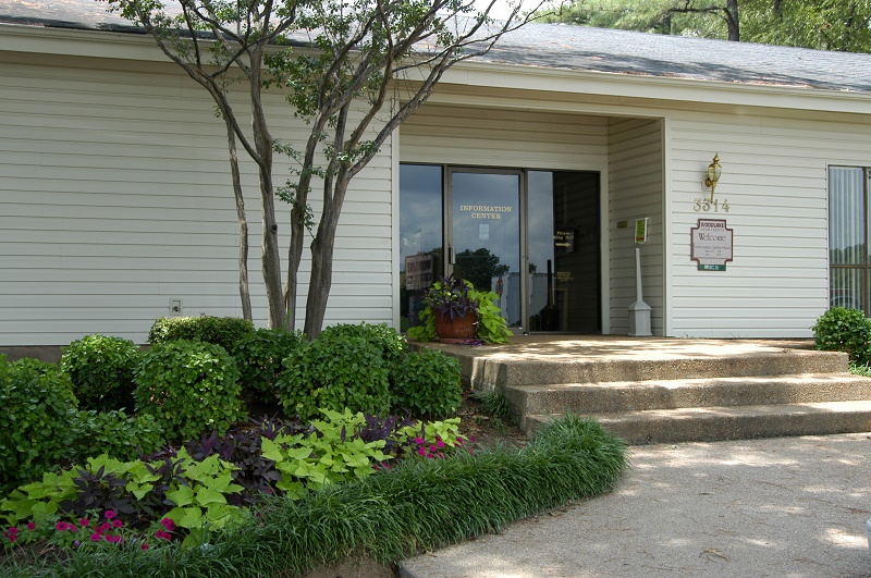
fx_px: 1232
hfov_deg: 38.9
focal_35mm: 51
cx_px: 436
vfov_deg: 26.4
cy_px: 289
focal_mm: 34
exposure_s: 1/160
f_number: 6.3
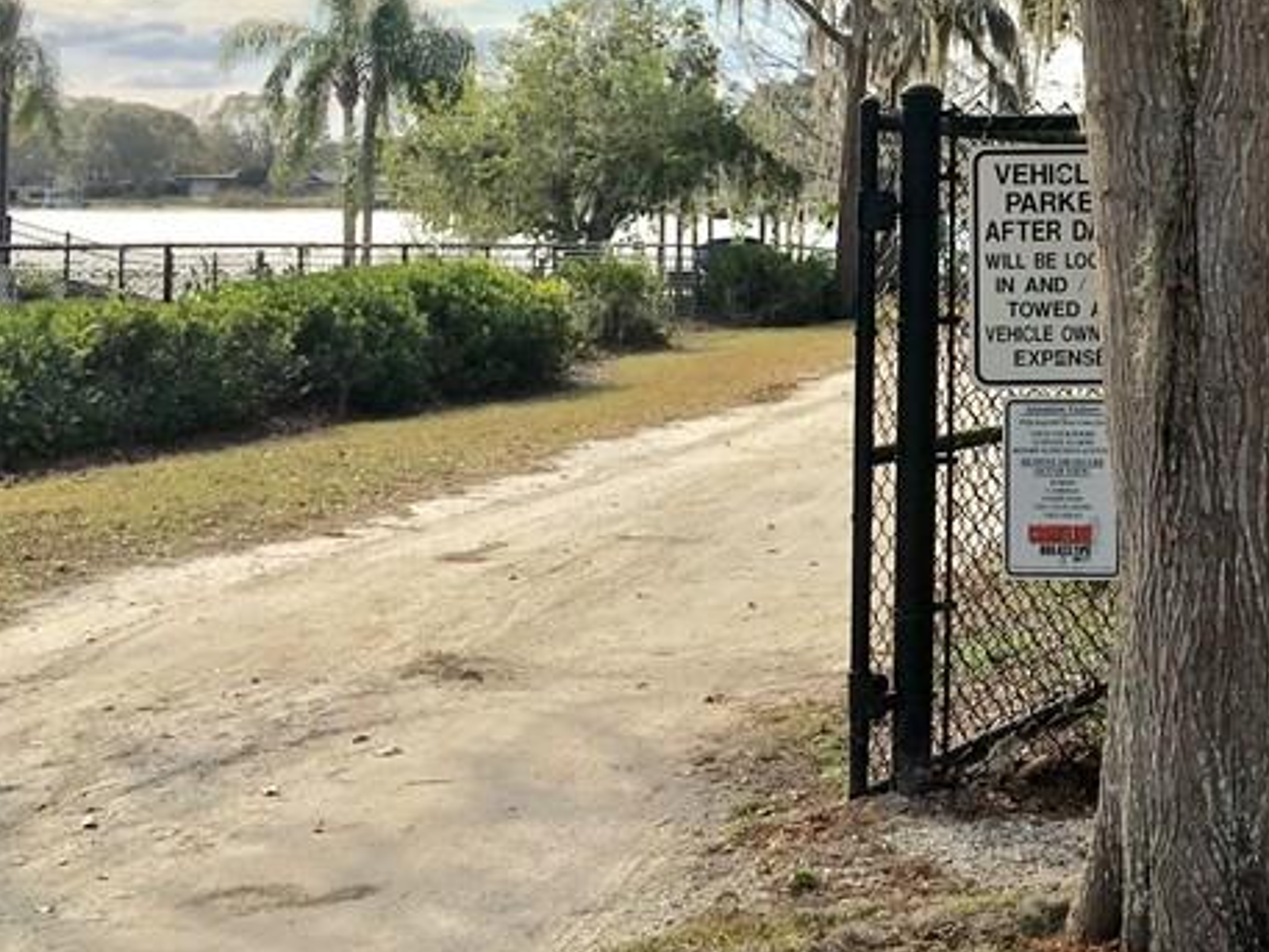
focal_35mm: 65
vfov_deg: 22.0
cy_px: 69
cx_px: 1197
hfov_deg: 28.4
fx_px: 2383
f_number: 2.2
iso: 25
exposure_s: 1/2262
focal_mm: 4.15
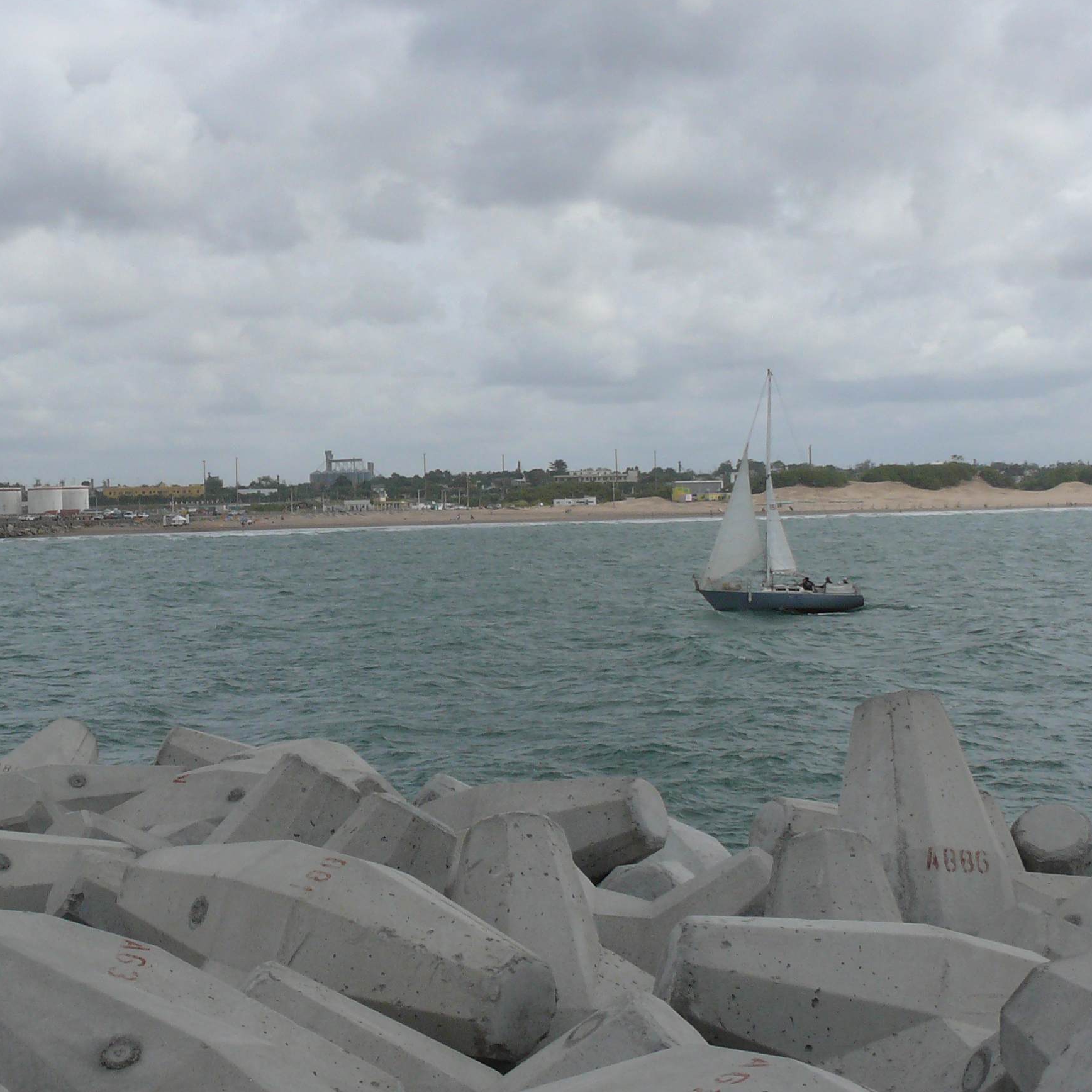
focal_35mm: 65
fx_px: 2320
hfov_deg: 26.1
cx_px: 260
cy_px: 524
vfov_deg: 26.5
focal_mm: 7.4
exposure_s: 1/500
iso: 100
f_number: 8
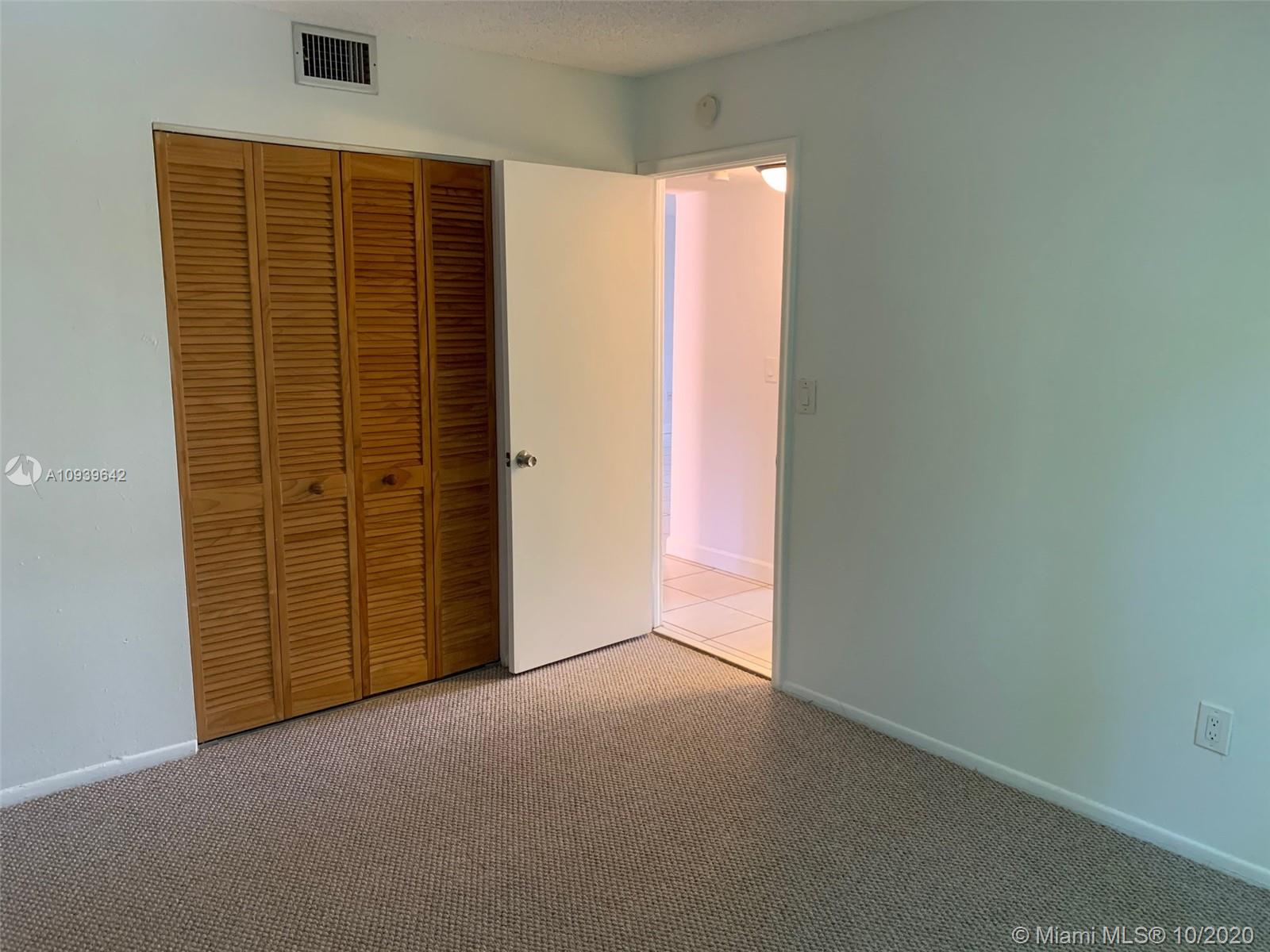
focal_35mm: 26
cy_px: 476
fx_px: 954
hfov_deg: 67.3
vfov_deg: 53.1
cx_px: 635
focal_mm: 4.25
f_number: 1.8
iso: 200
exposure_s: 1/60
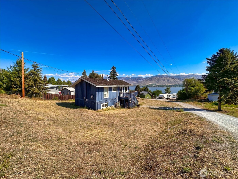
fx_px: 96
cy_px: 90
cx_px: 119
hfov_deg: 102.1
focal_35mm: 14
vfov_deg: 85.7
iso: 40
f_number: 2.2
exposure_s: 1/2092
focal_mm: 2.2
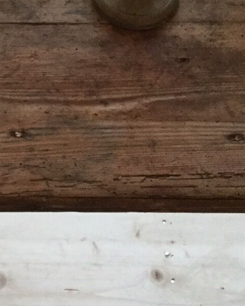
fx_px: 752
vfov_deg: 23.0
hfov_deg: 17.9
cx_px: -21
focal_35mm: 83
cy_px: 115
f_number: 2.4
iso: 250
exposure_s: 1/17
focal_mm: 3.3
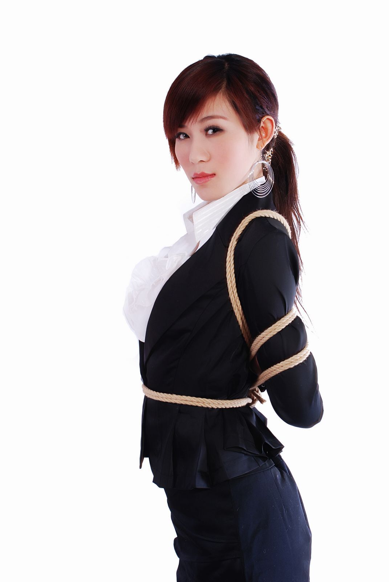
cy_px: 291
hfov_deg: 19.0
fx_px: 1164
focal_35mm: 72
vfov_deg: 28.0
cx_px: 194
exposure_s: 1/8
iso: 100
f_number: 10
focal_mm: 48
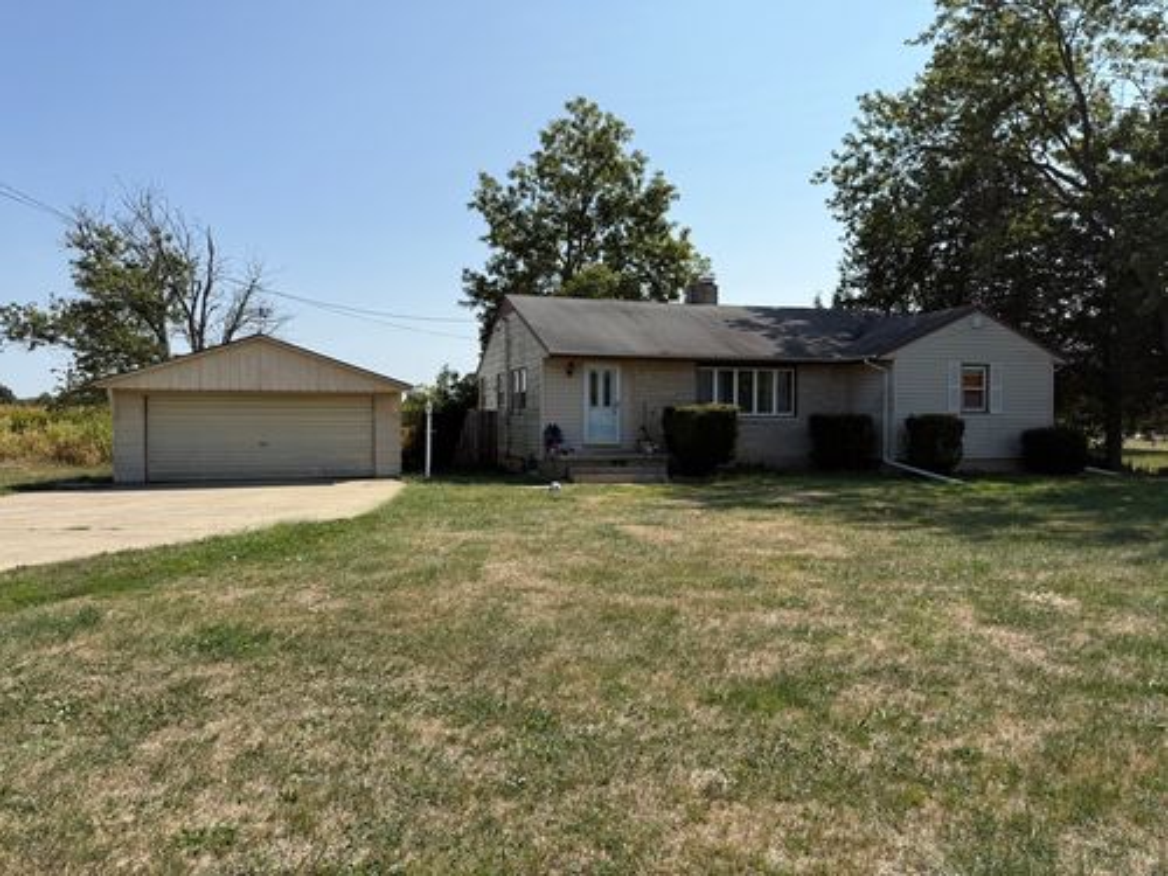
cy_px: 438
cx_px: 584
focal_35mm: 24
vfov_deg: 56.8
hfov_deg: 71.6
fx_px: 810
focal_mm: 6.76
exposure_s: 1/4975
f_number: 1.78
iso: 80
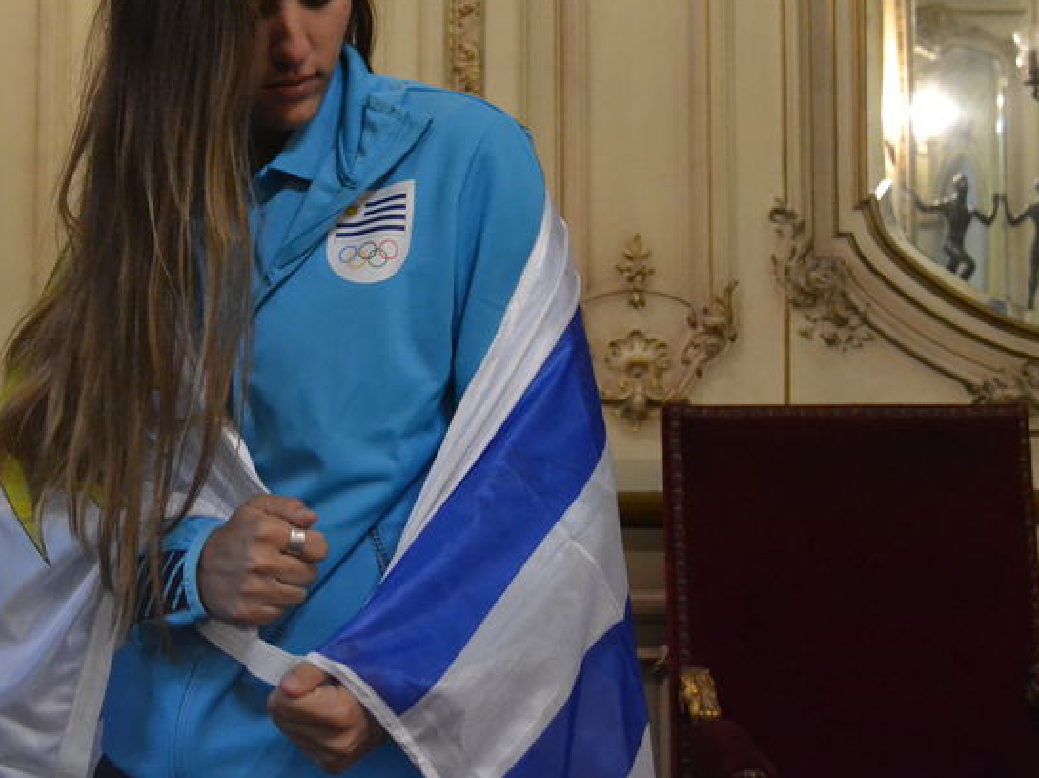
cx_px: 317
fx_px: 1704
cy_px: 276
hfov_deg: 33.5
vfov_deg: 25.6
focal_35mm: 57
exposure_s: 1/25
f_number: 3.8
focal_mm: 23
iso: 3200
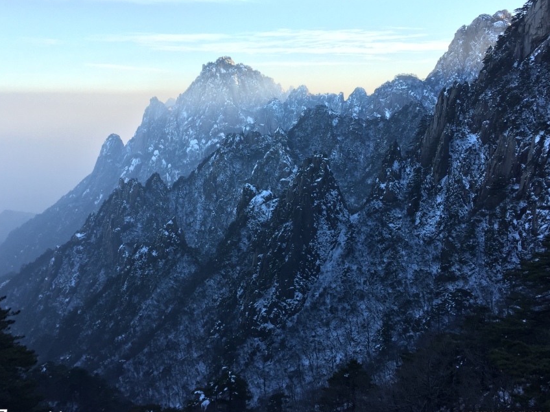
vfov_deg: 40.6
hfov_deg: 52.6
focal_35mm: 35
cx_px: 278
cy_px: 179
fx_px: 556
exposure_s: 1/363
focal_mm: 4.15
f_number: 2.2
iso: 32
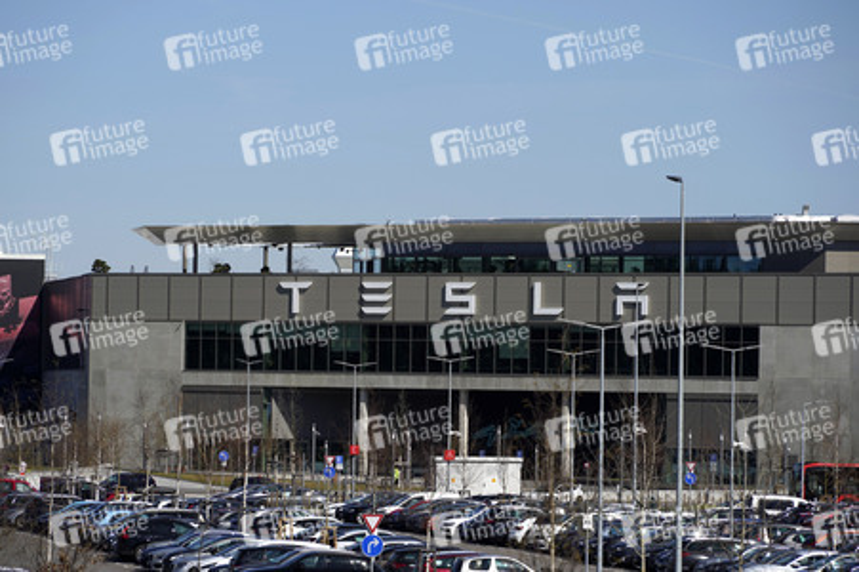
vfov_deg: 6.9
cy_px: 286
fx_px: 4769
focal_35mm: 200
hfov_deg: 10.3
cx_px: 430
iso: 100
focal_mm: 200
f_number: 7.1
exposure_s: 1/800
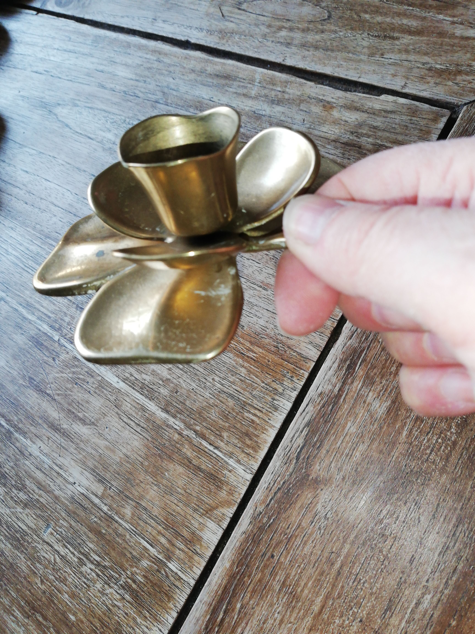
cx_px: 238
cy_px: 317
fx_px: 476
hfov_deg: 53.1
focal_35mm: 26
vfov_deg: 67.3
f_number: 2.2
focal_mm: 3.81
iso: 160
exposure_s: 1/33.3
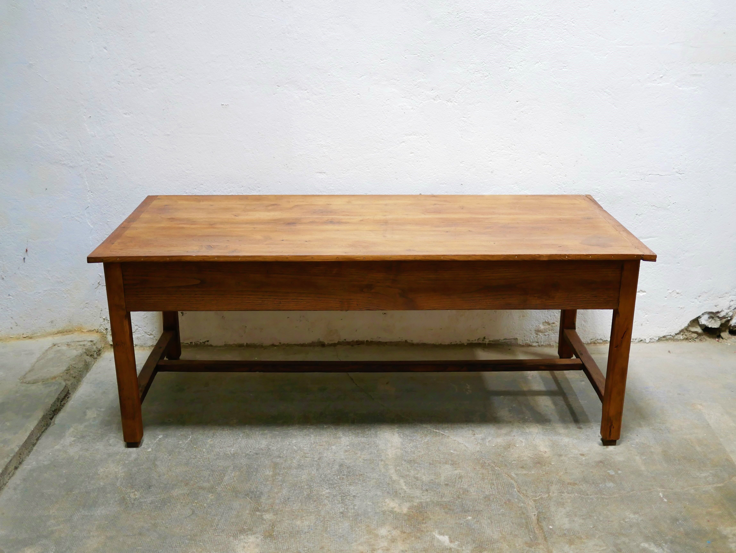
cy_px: 276
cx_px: 368
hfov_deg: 46.8
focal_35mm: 40
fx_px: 851
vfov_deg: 36.0
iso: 640
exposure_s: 1/60
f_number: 1.7
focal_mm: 20
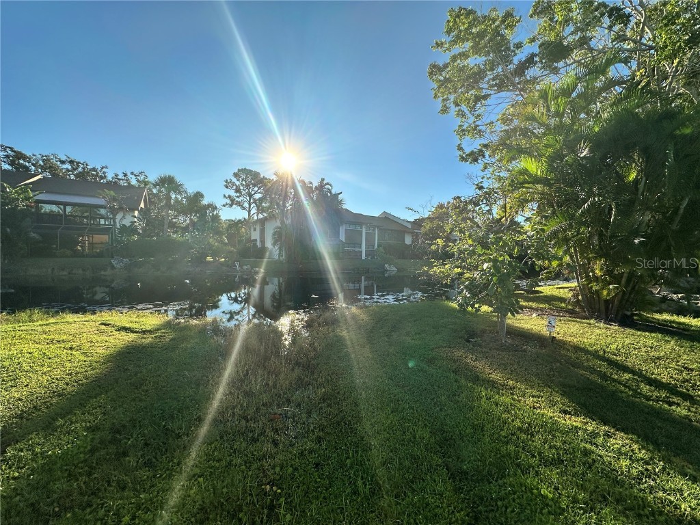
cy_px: 262
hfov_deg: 102.1
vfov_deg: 85.7
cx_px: 350
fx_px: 283
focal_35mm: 14
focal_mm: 2.22
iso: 50
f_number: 2.2
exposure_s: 1/3401
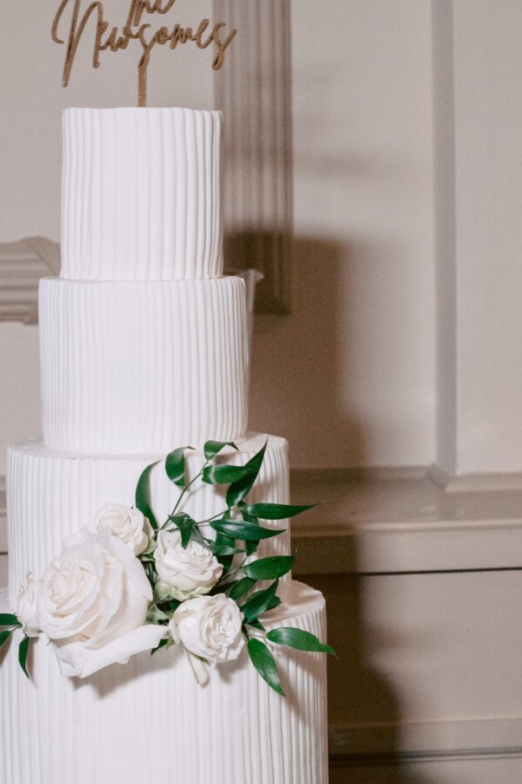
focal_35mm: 99
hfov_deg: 13.8
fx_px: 2154
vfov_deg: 20.6
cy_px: 321
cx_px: 270
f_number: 3.5
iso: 2500
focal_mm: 35
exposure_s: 1/160
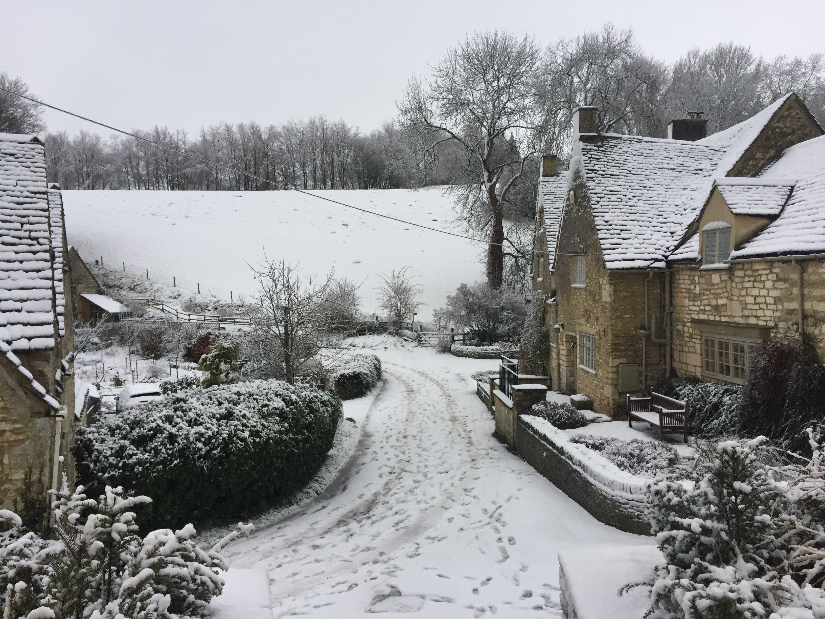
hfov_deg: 61.7
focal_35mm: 29
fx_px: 691
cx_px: 412
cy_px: 310
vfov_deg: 48.2
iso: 50
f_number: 2.2
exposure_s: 1/33
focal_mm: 4.15
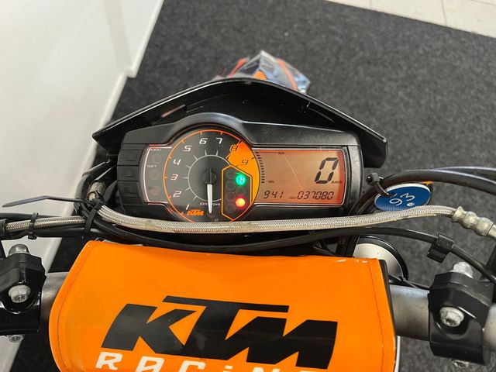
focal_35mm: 26
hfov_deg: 67.3
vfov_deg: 53.1
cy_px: 186
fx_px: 373
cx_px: 248
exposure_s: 1/59
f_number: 1.6
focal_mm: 5.1
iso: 250
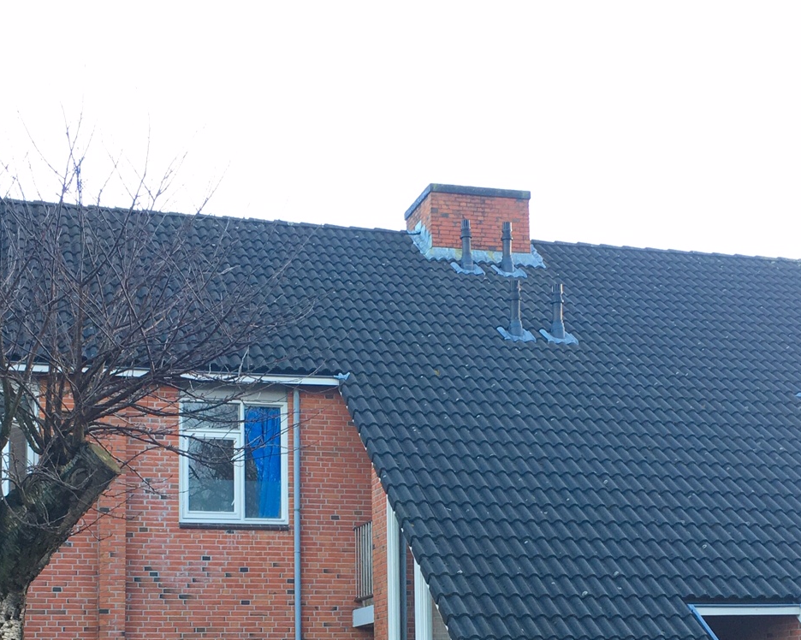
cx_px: 373
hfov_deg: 31.0
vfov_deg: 24.3
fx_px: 1445
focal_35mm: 61
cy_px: 576
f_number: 2.2
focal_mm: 4.15
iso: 40
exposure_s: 1/100
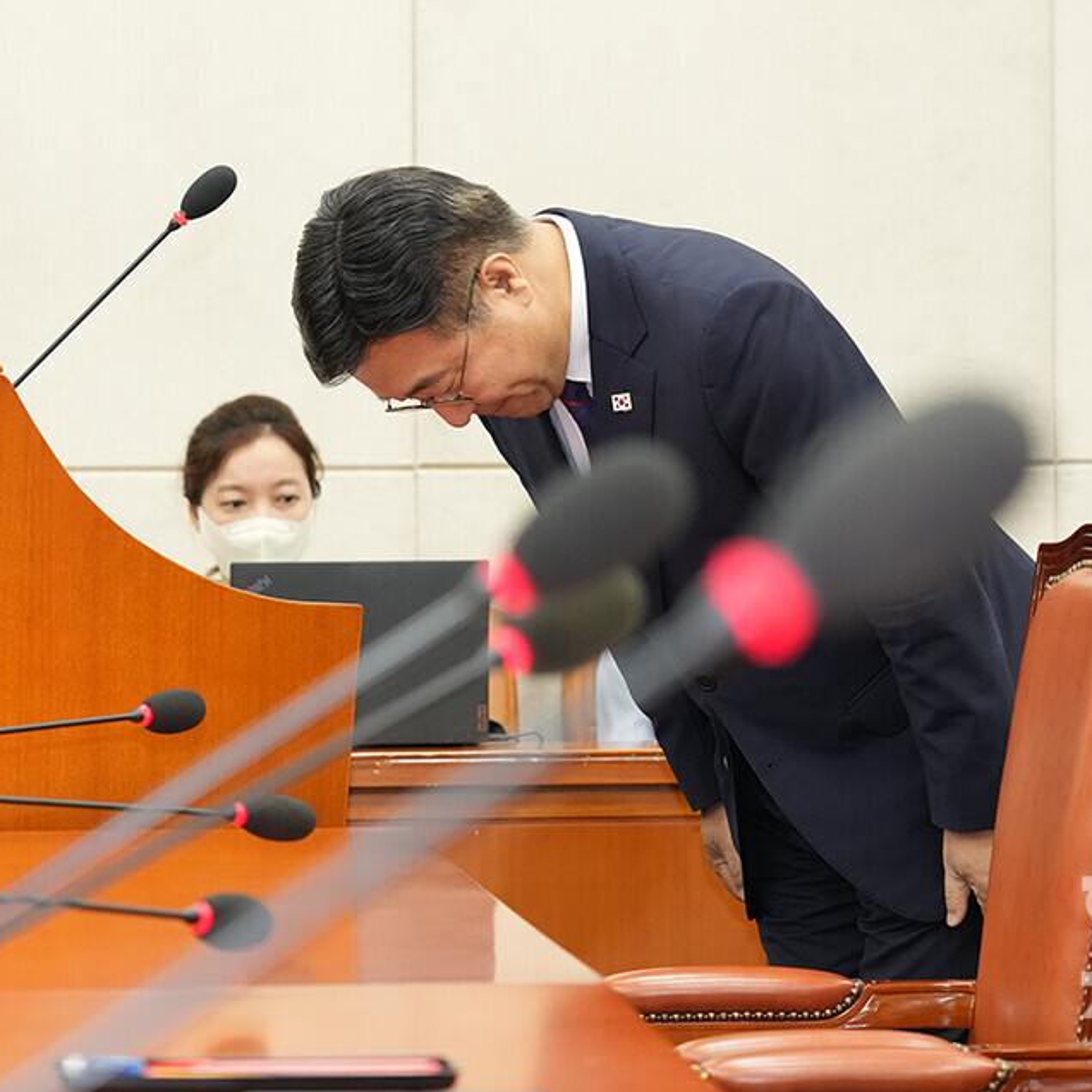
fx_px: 3890
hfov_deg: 16.0
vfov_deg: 16.0
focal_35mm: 109
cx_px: 453
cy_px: 548
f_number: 5
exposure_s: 1/160
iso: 3200
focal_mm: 85
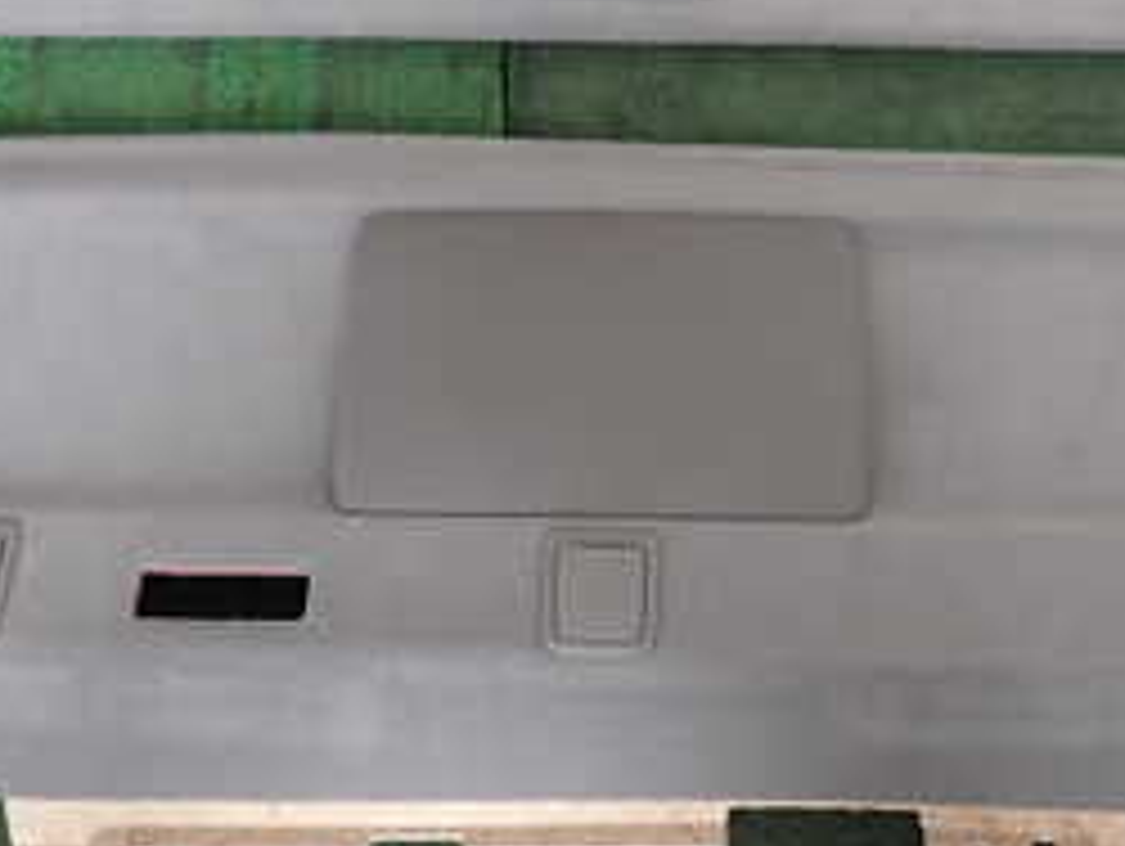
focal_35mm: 60
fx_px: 1952
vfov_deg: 24.3
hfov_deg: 32.1
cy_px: 256
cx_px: 603
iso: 200
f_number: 2
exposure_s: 1/60
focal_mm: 4.5
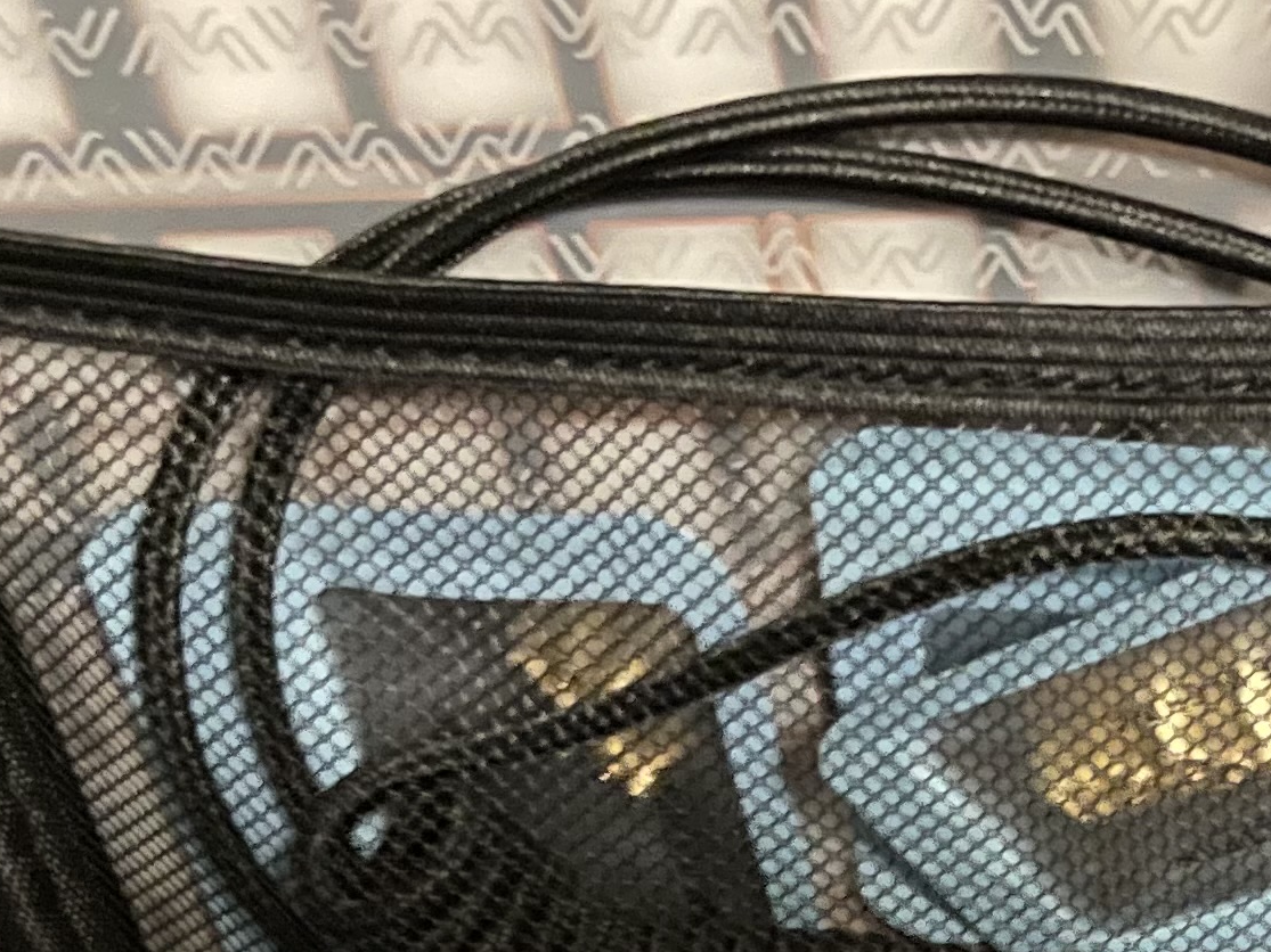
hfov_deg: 19.3
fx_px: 3451
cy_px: 1499
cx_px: 1644
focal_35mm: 94
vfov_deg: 14.5
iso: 500
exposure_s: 1/10
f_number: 1.6
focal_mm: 4.2
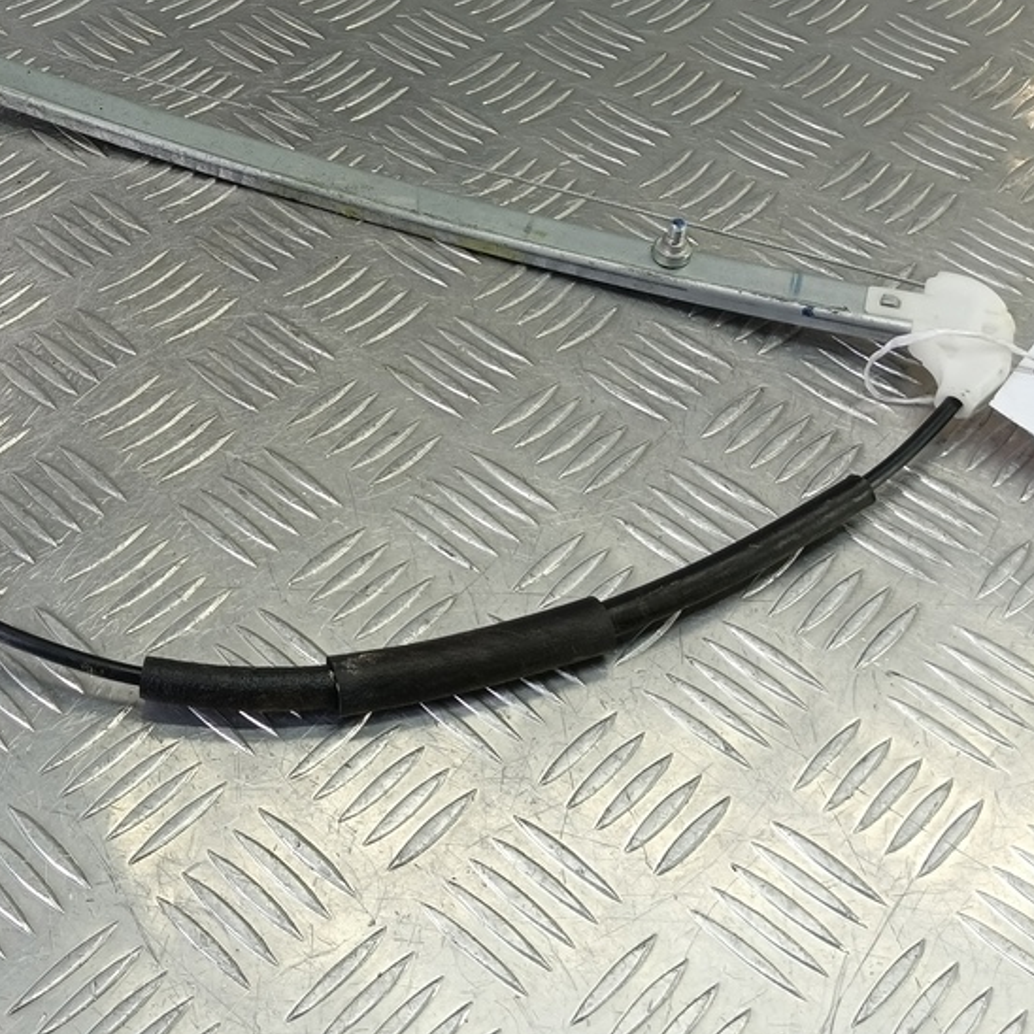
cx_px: 225
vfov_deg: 43.2
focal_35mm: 38
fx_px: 1284
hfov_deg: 42.1
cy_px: 338
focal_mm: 4.11
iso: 106
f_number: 1.6
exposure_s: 1/50
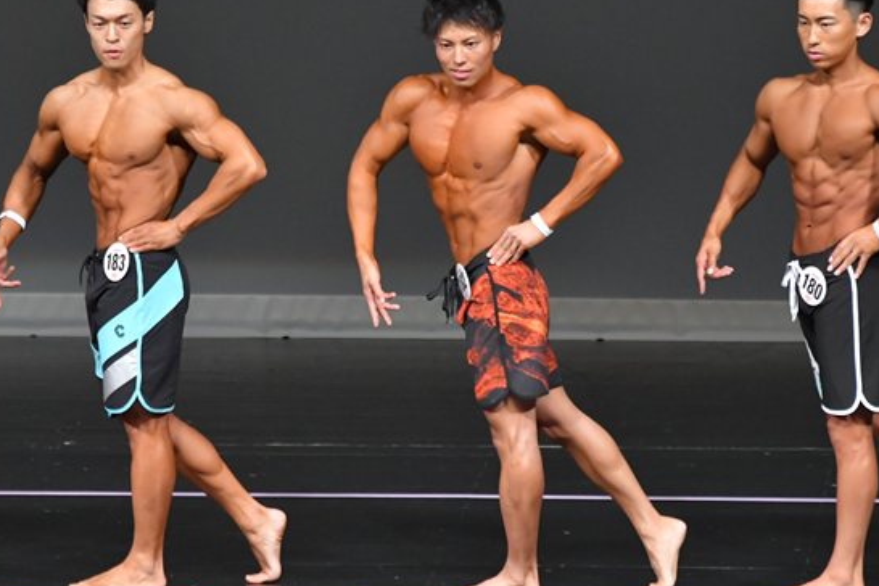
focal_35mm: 447
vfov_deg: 3.1
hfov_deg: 4.6
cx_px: 400
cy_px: 269
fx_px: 10913
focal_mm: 210
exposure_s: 1/400
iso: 4000
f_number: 5.6
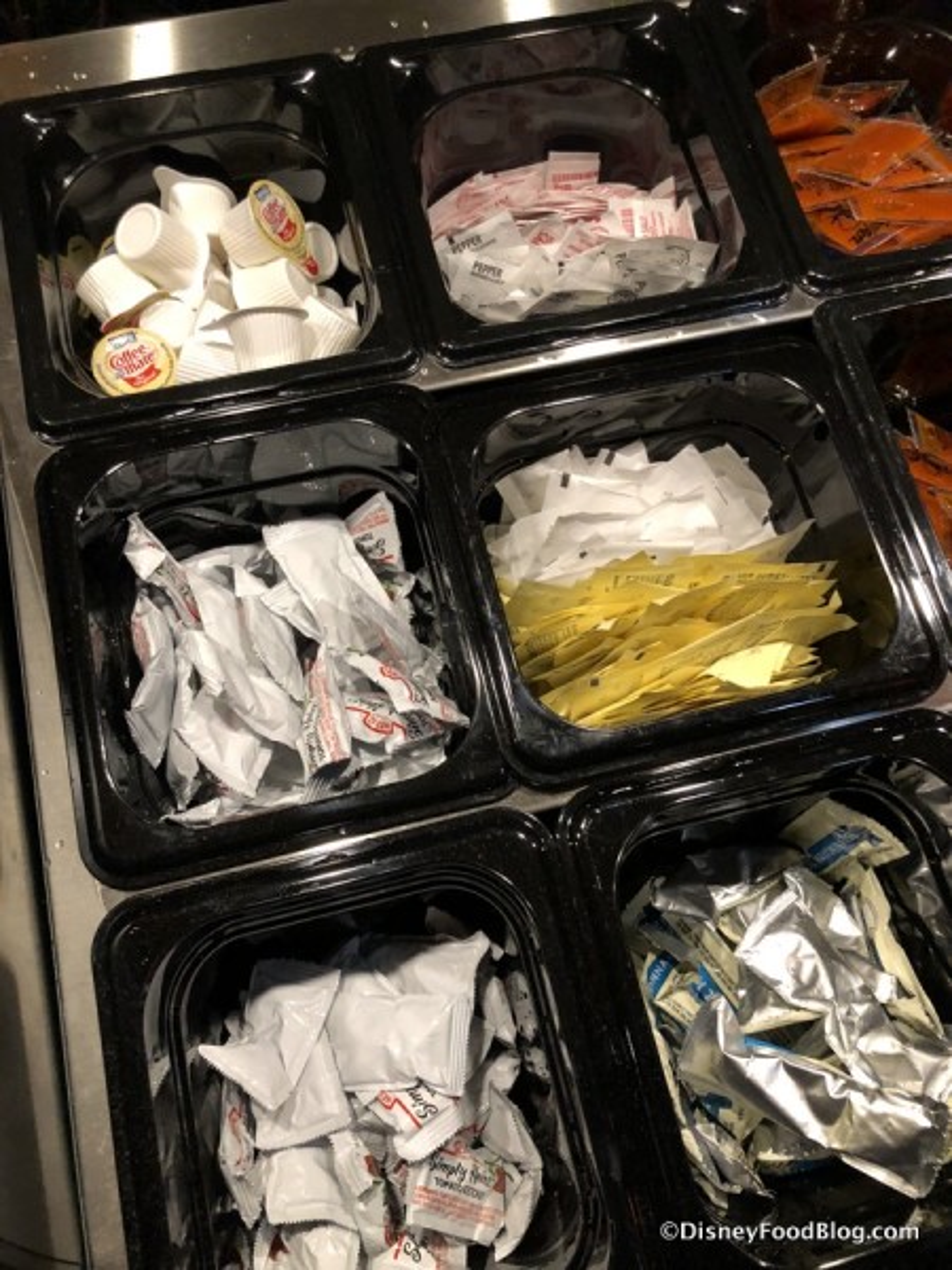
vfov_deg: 63.4
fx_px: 1027
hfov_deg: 49.7
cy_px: 635
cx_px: 476
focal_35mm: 28
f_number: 1.8
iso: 100
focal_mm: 3.99
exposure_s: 1/15
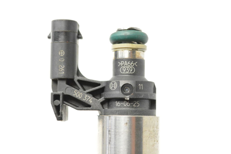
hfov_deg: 24.6
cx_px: 116
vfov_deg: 16.5
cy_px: 77
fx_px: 529
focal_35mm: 82
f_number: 7.1
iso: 6400
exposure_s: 1/200
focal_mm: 55
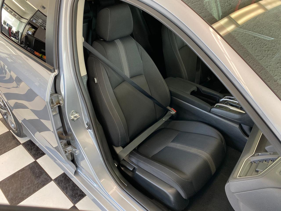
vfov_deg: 53.1
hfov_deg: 67.3
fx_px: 211
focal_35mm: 26
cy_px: 106
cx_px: 140
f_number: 1.8
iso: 64
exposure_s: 1/60
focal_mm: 4.25
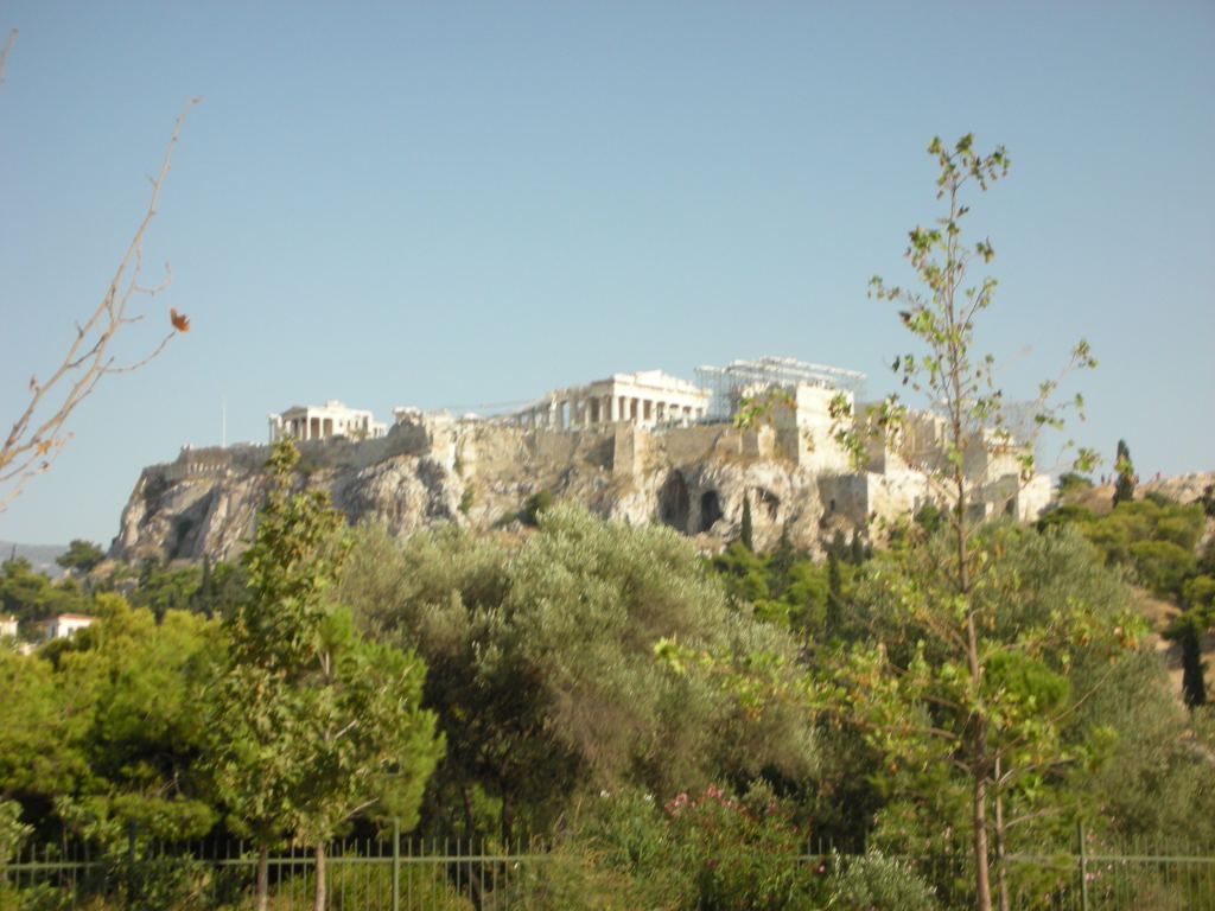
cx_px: 608
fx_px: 3019
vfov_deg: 17.2
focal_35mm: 86
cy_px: 456
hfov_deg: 22.8
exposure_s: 1/261
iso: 50
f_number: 4.8
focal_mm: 14.3
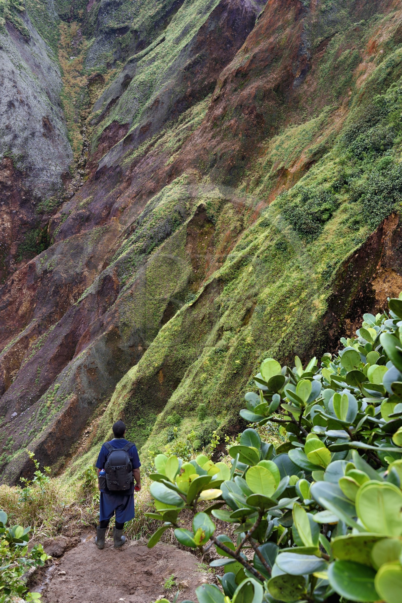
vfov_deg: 42.8
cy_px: 302
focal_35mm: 46
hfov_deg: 29.2
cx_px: 201
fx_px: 771
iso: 200
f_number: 9
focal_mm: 46
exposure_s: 1/60
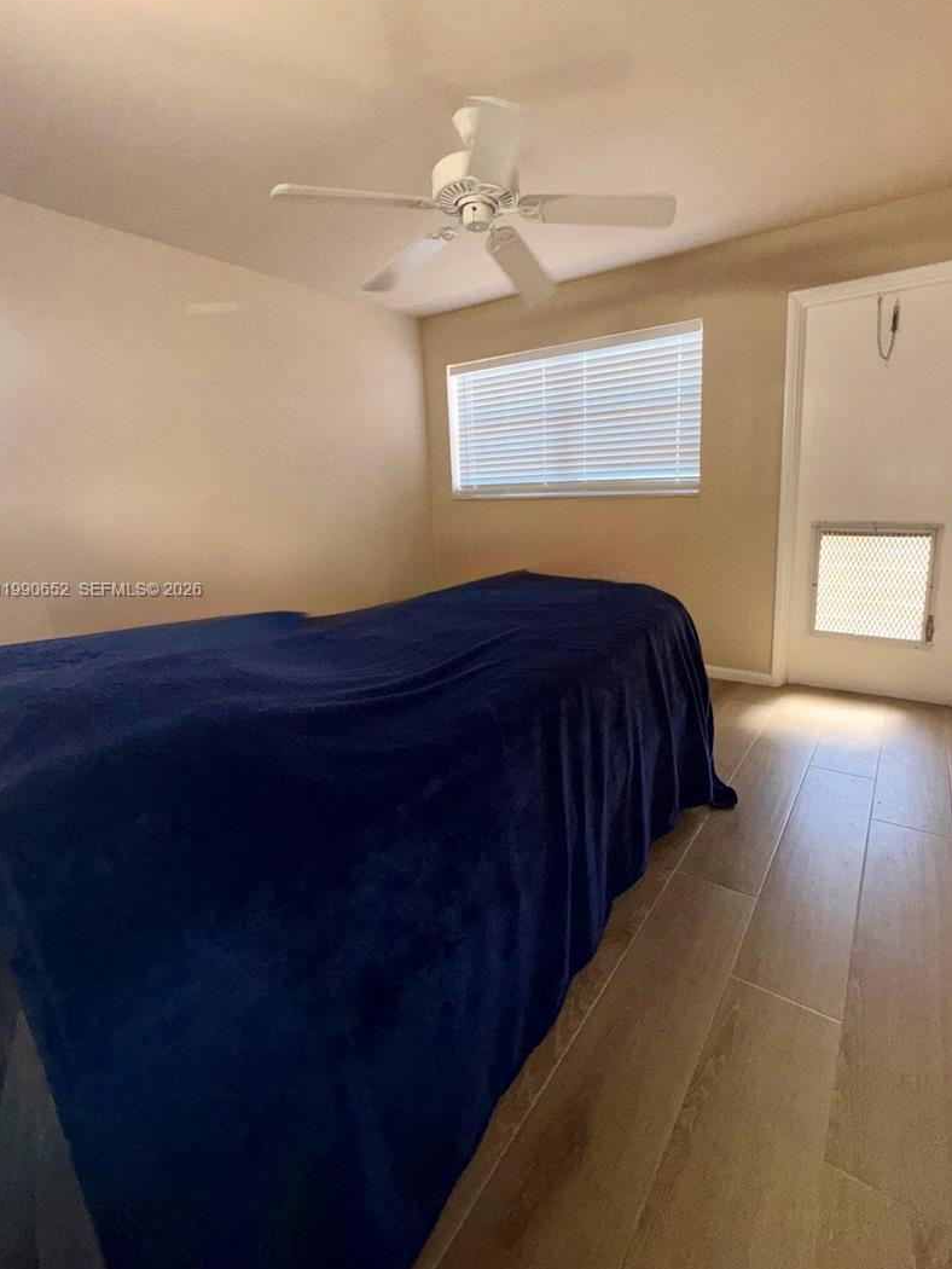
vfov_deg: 94.3
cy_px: 591
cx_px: 522
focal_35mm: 16
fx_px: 586
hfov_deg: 77.9
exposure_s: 1/120
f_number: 2.2
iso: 80
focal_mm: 2.22
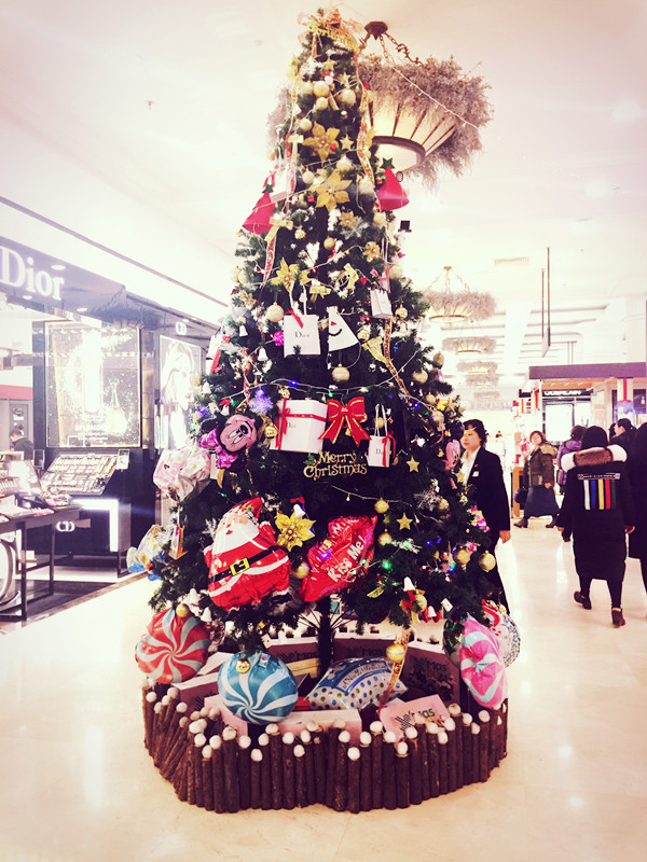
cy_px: 431
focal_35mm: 29
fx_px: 723
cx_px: 324
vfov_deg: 61.7
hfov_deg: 48.2
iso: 64
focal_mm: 4.15
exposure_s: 1/17
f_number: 2.2
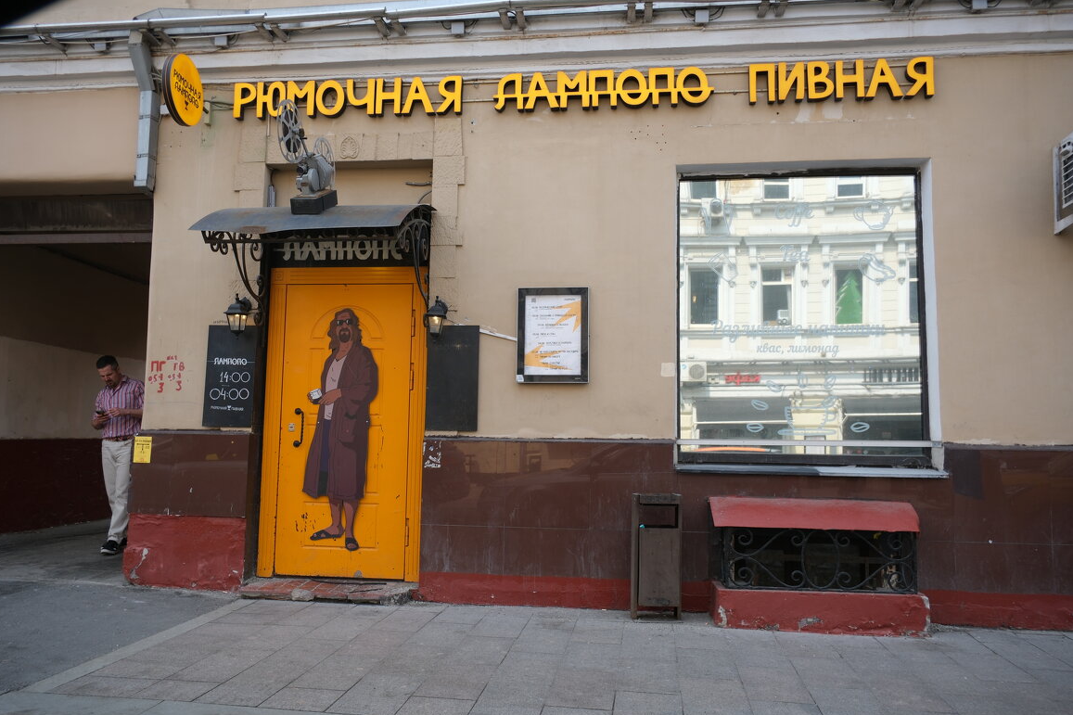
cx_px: 520
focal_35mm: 28
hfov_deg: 65.5
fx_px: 834
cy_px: 363
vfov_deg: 46.4
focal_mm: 18
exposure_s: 1/180
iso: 160
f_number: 5.6
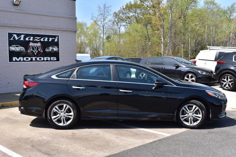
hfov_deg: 45.0
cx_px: 118
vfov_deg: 30.8
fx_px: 285
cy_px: 78
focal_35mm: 44
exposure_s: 1/500
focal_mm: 29
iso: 400
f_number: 11
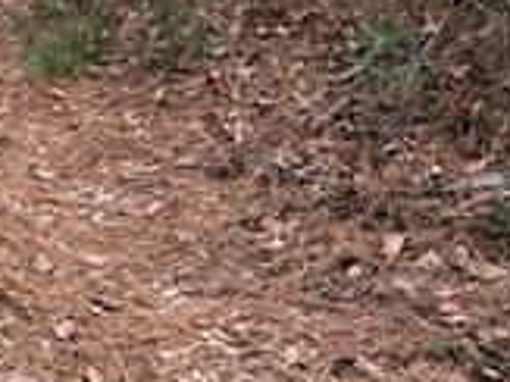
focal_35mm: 113
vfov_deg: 13.0
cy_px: 66
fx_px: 1664
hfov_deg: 15.6
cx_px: -322
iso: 125
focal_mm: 6.76
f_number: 1.78
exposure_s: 1/240
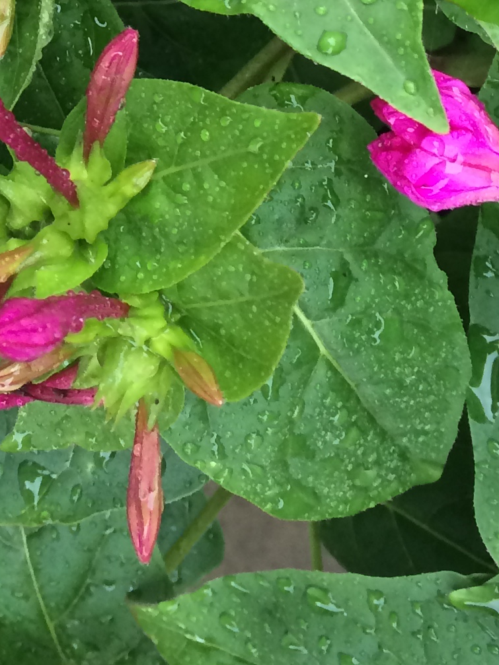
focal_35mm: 94
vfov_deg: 19.2
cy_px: -222
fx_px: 1807
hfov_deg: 15.1
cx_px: -128
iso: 80
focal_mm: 4.15
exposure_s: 1/30
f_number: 2.2
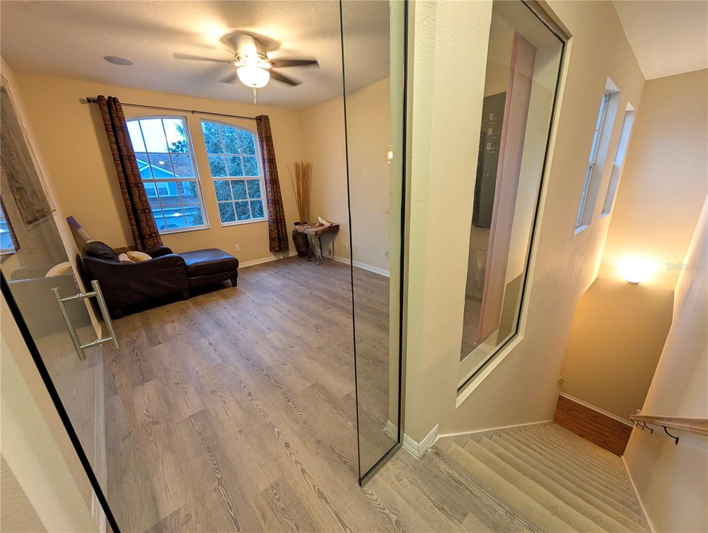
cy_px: 266
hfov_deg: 110.5
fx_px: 246
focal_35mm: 12
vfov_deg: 94.6
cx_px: 354
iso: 381
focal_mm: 2.02
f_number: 1.7
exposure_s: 1/60
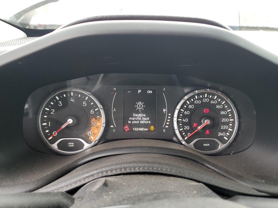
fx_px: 209
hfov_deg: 67.3
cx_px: 139
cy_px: 104
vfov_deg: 53.1
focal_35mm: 26
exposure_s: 1/120
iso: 73
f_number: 1.5
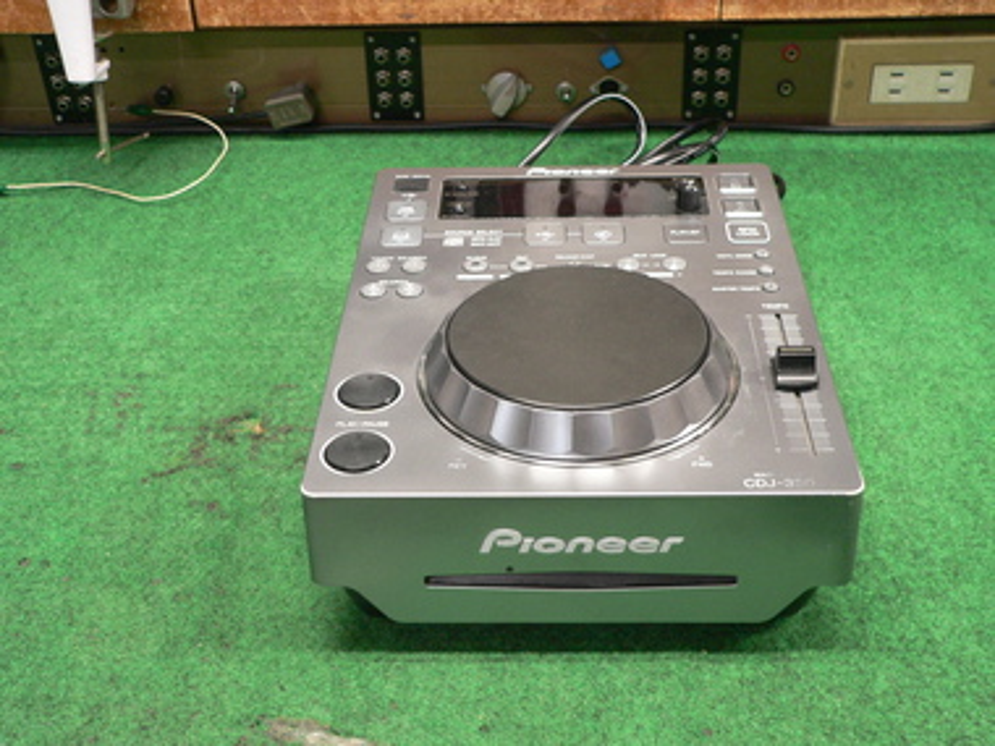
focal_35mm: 47
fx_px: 1351
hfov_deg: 40.4
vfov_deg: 30.9
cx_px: 498
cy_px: 373
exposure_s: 1/10
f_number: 2.8
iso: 200
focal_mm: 7.8
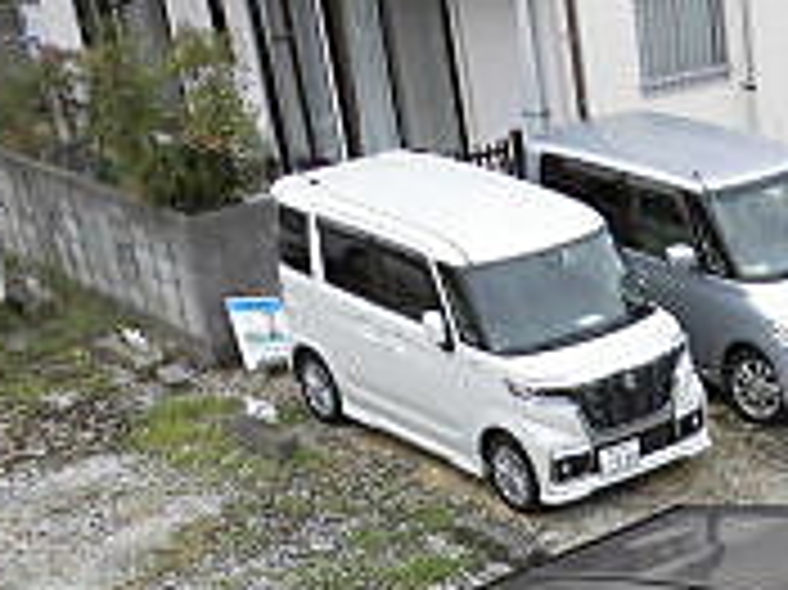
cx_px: 941
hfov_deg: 20.8
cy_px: 1036
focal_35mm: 88
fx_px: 2002
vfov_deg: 14.8
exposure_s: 1/400
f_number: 3.1
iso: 100
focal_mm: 4.3
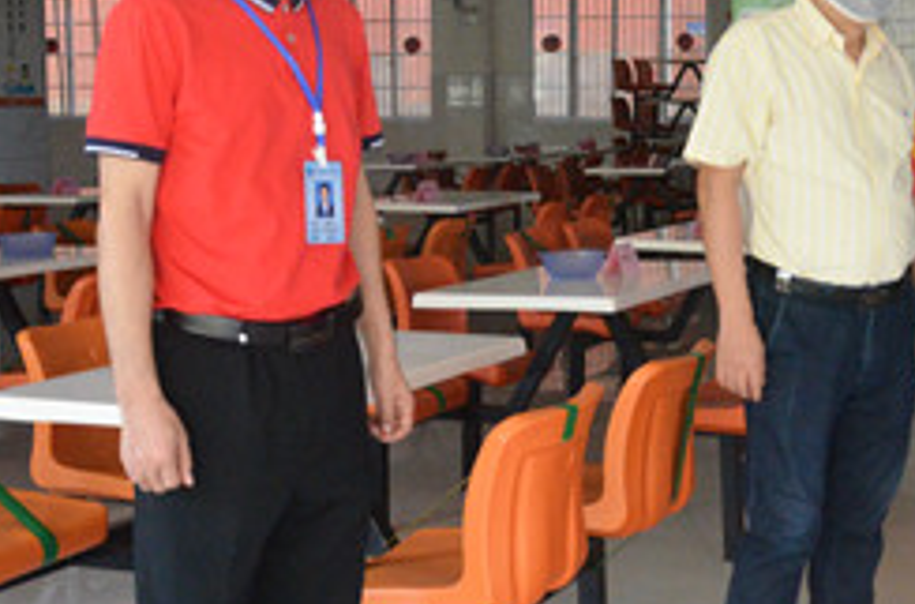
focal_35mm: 71
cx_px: 818
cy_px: 229
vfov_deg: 19.0
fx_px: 1802
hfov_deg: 27.5
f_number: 3.8
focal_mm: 21
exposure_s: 1/400
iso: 4500
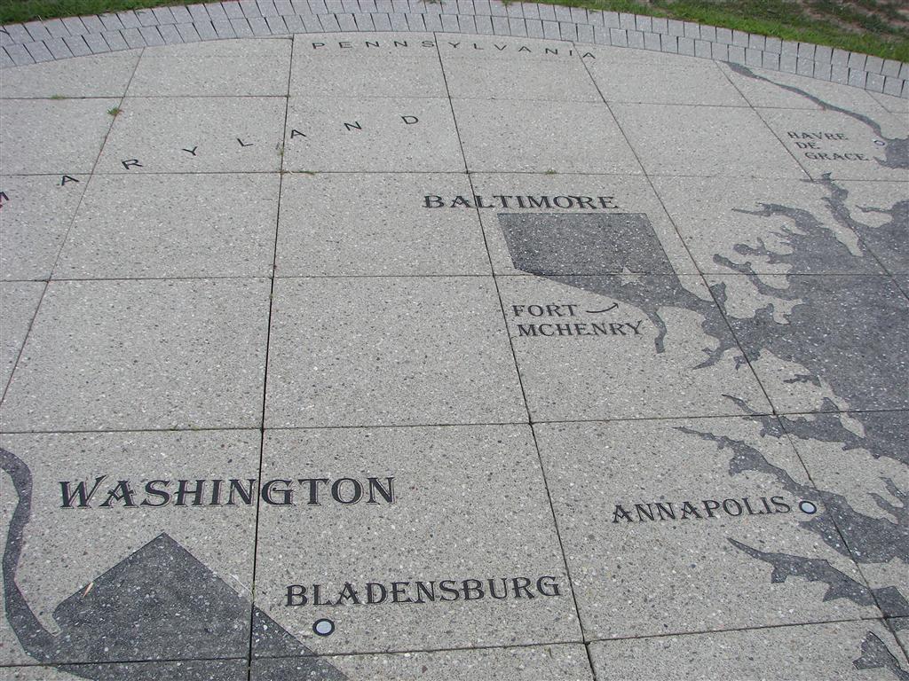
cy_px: 340
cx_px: 454
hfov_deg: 51.4
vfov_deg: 39.7
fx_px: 945
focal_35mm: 36
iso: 64
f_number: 4
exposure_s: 1/640
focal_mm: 6
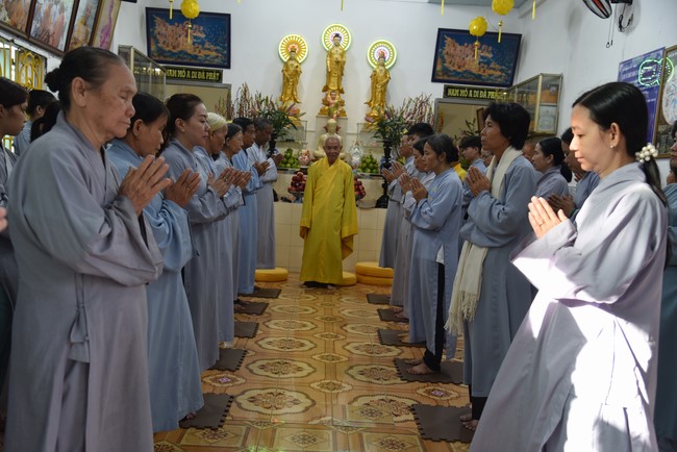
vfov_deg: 35.1
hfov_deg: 50.7
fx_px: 715
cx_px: 338
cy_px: 226
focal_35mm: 38
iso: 400
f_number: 4.5
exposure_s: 1/80
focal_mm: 38
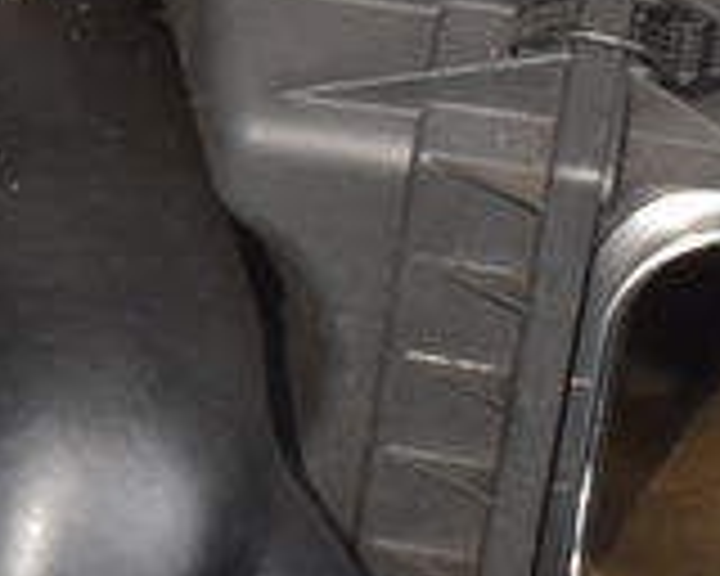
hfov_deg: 7.1
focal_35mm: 261
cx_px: -738
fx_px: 5562
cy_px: 464
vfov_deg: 5.9
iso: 560
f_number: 8
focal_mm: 29
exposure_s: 1/500
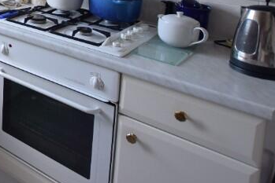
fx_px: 336
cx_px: -84
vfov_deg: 26.4
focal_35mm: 44
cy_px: -49
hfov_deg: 32.9
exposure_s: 1/20
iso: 100
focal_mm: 10
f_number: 3.5
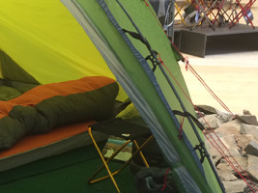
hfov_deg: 20.4
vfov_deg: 16.3
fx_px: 670
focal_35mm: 90
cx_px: -49
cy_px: 159
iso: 40
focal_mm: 4.12
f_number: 2.2
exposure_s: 1/40
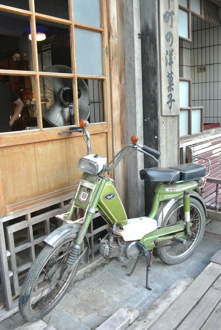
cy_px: 154
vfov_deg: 60.2
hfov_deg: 42.4
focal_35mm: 31
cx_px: 114
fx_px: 285
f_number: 3.5
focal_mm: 10
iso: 800
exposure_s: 1/100
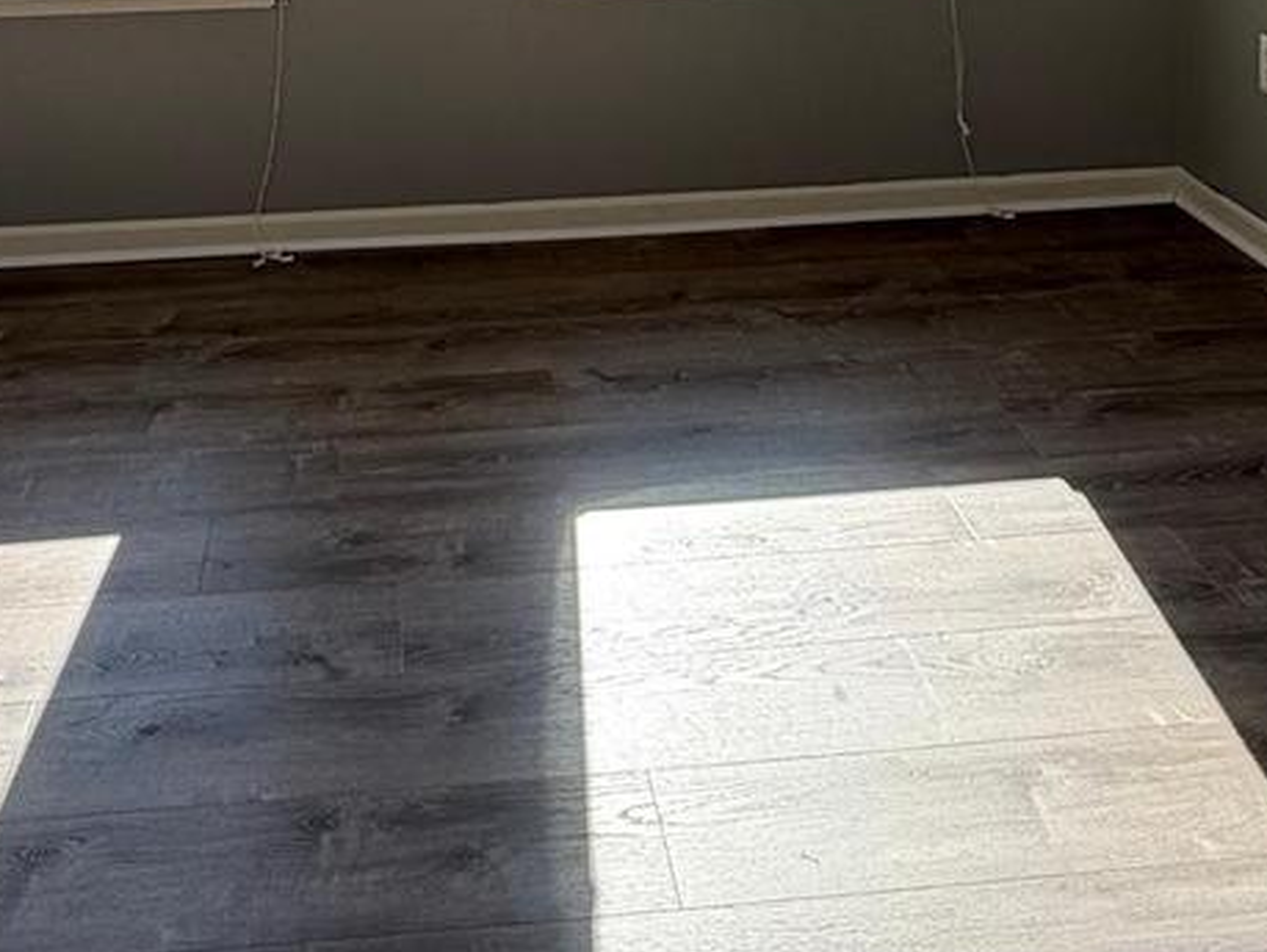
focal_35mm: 44
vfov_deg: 28.2
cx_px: 512
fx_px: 1611
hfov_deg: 42.7
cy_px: -224
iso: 50
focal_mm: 2.22
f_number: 2.2
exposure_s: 1/167
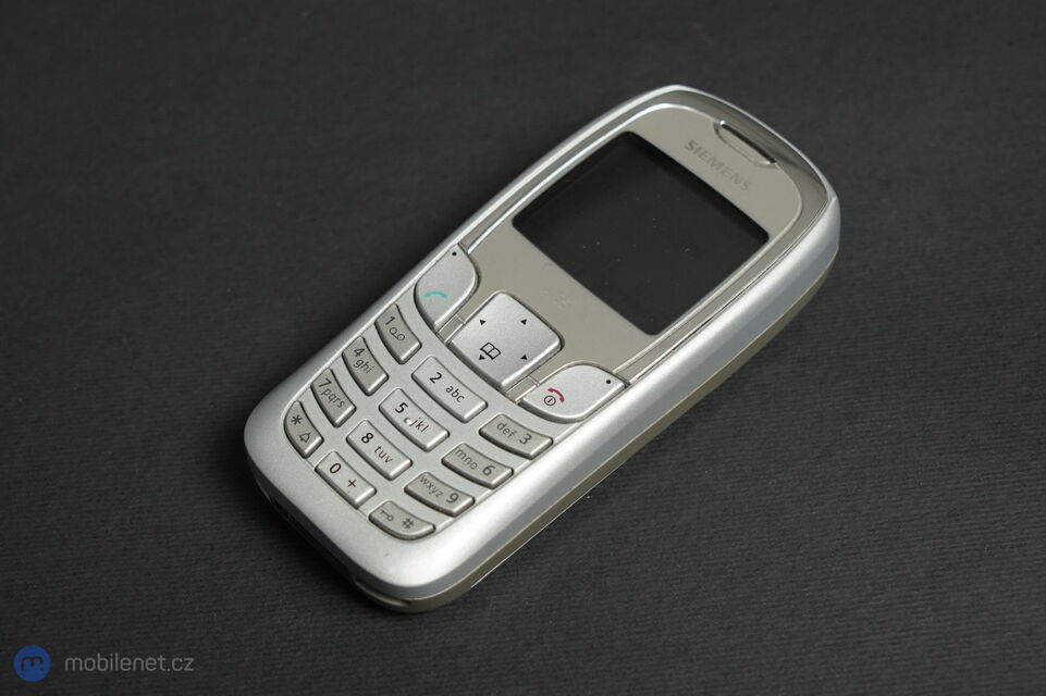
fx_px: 1626
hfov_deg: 35.7
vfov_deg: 24.2
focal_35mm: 56
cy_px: 348
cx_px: 523
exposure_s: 1/160
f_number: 9
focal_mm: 56
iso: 3200
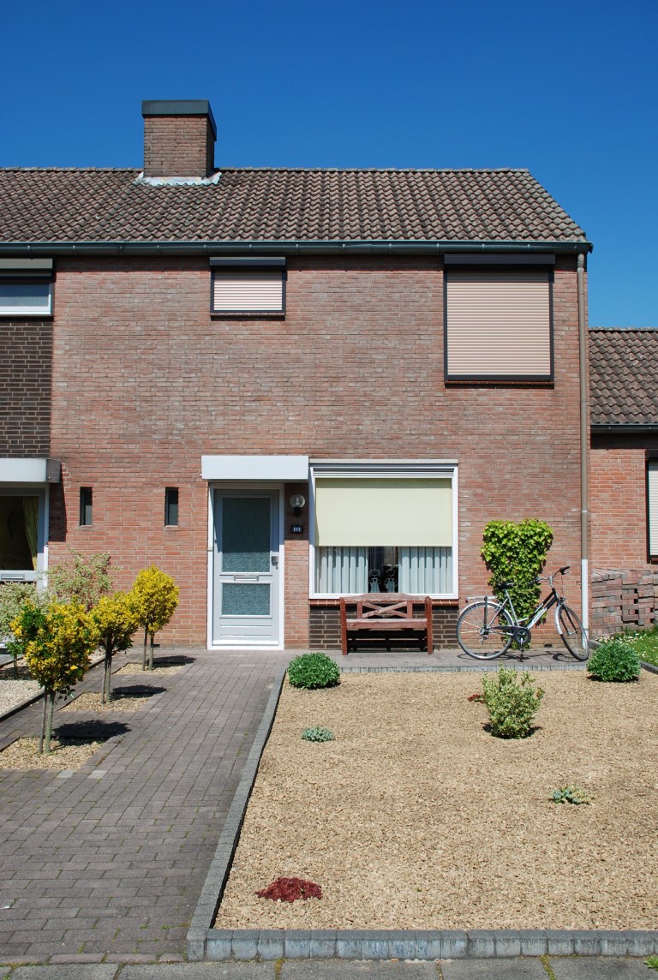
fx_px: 900
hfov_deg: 40.1
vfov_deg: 57.1
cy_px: 490
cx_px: 329
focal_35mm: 33
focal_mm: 22
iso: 100
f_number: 8
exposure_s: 1/250
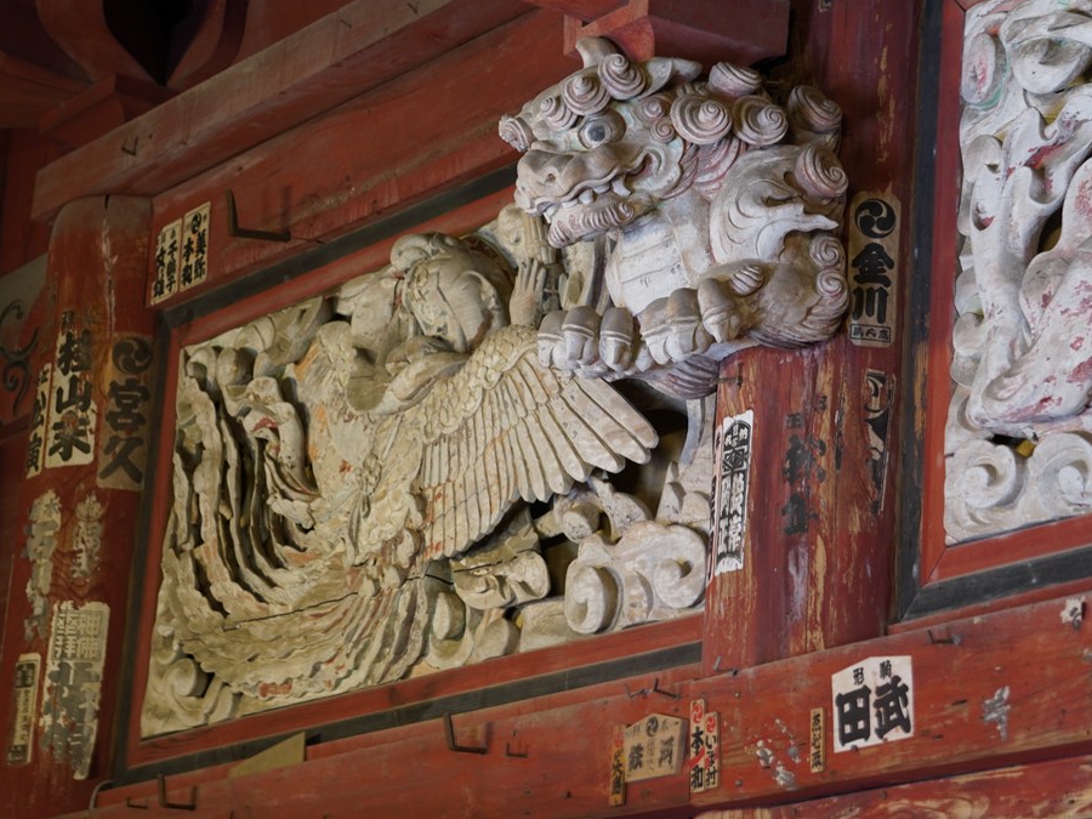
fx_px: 3312
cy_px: 408
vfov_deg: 14.1
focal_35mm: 105
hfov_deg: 18.7
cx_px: 518
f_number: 4.5
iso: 640
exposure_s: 1/15
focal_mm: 64
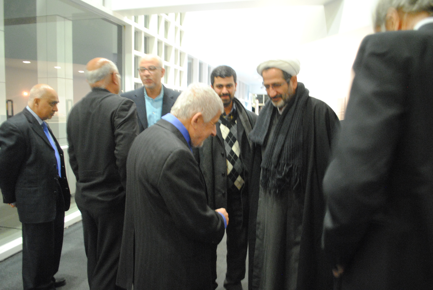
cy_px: 145
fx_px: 325
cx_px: 216
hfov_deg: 67.3
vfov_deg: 48.0
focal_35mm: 27
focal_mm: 18
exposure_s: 1/5
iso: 1600
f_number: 3.5
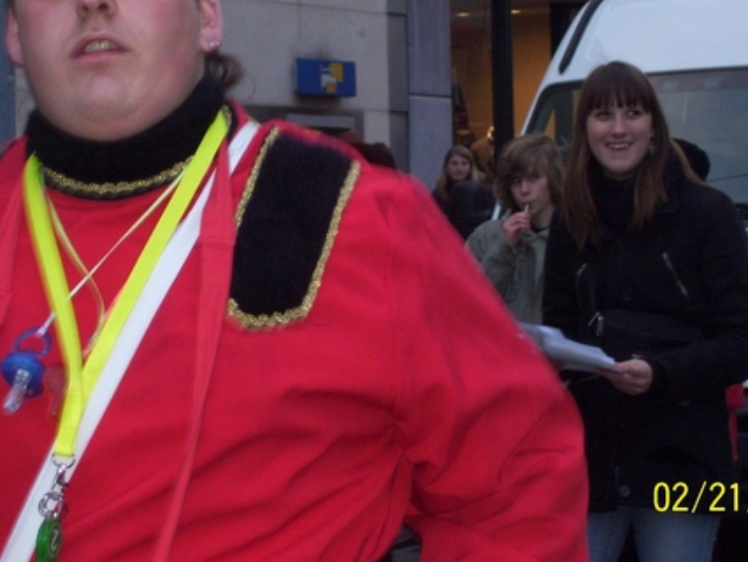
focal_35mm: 152
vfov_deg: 9.8
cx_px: 363
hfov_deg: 13.0
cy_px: 196
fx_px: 3286
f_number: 4.6
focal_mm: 18
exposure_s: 1/80
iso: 200
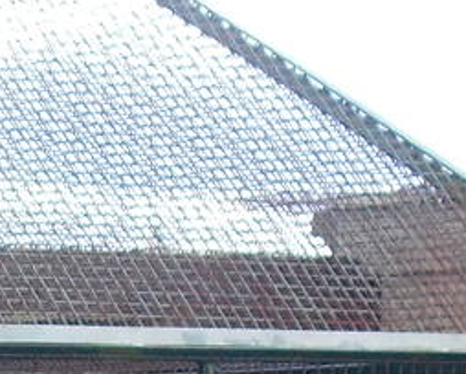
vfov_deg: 6.8
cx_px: -558
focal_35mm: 221
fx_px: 3053
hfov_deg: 8.2
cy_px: 671
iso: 100
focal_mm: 6.3
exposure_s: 1/160
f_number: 3.1
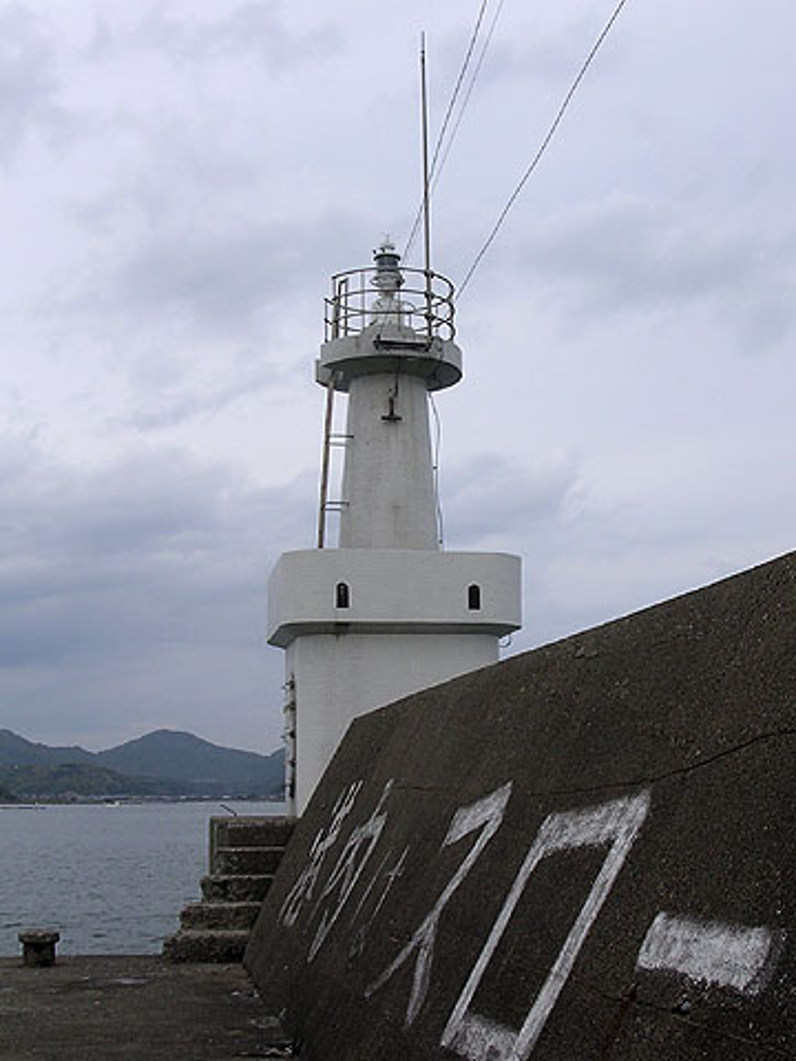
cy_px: 530
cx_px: 398
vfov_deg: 49.0
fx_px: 1165
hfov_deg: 37.7
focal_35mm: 38
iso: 100
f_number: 5.6
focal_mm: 5.8
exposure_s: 1/364
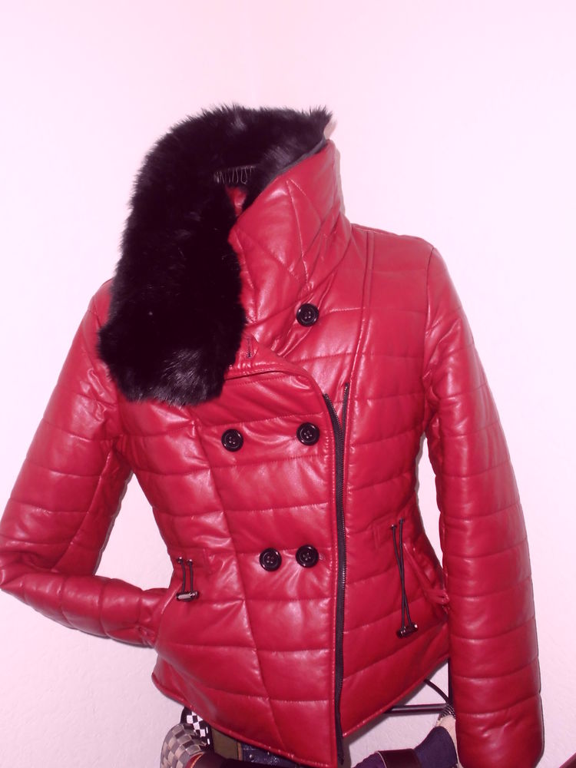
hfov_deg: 37.7
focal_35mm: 38
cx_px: 288
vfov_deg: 49.0
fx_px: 843
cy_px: 384
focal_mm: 6.9
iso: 200
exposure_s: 1/60
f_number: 3.9
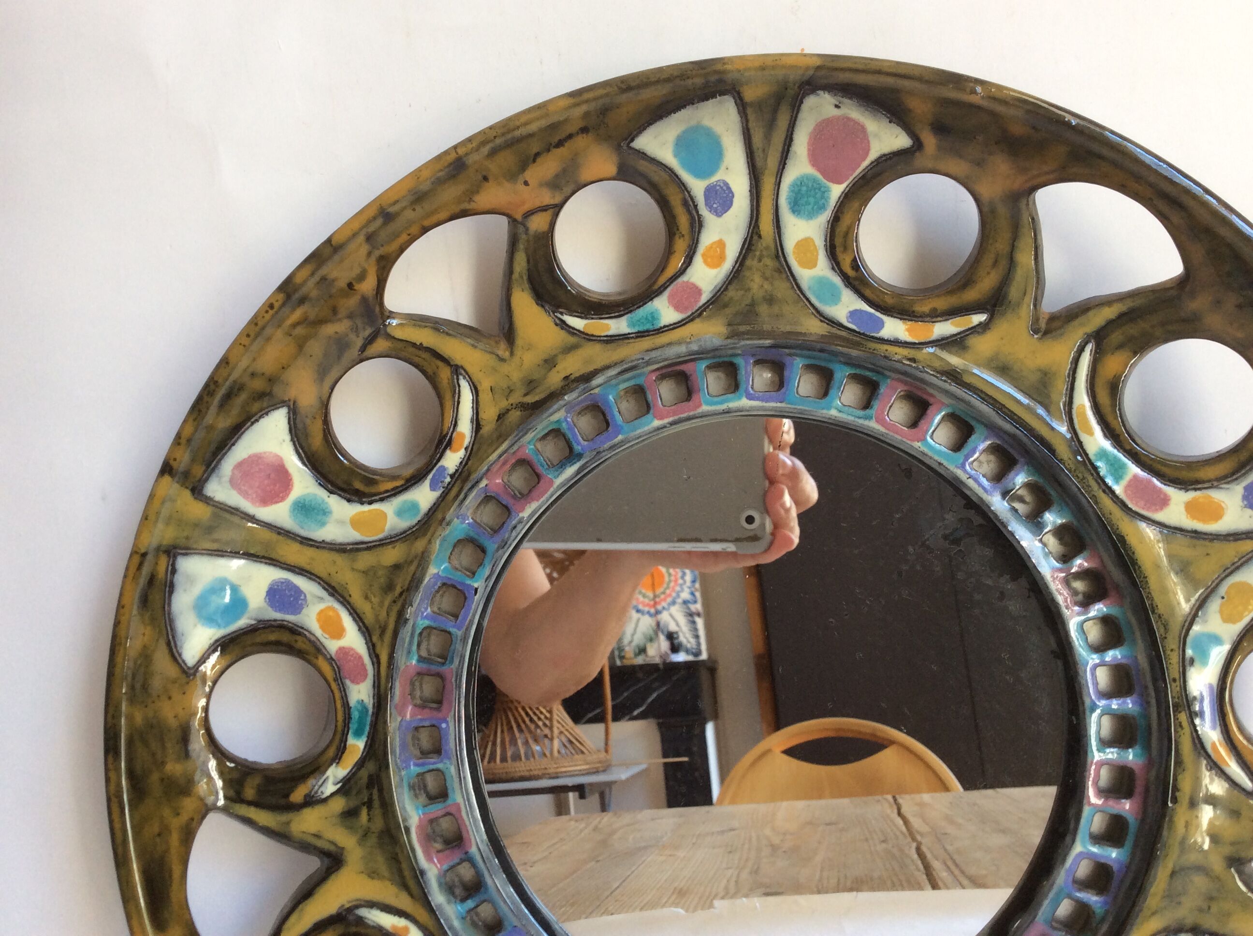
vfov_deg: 44.1
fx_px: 1157
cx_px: 626
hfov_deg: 56.9
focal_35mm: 32
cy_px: 468
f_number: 2.4
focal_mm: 3.3
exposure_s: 1/25
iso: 40
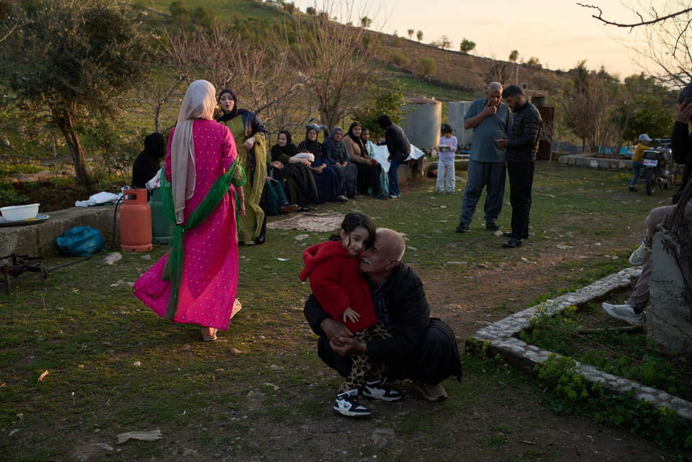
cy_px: 231
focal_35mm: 35
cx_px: 346
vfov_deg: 37.9
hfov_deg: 54.4
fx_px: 673
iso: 500
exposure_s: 1/500
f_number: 3.5
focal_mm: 35
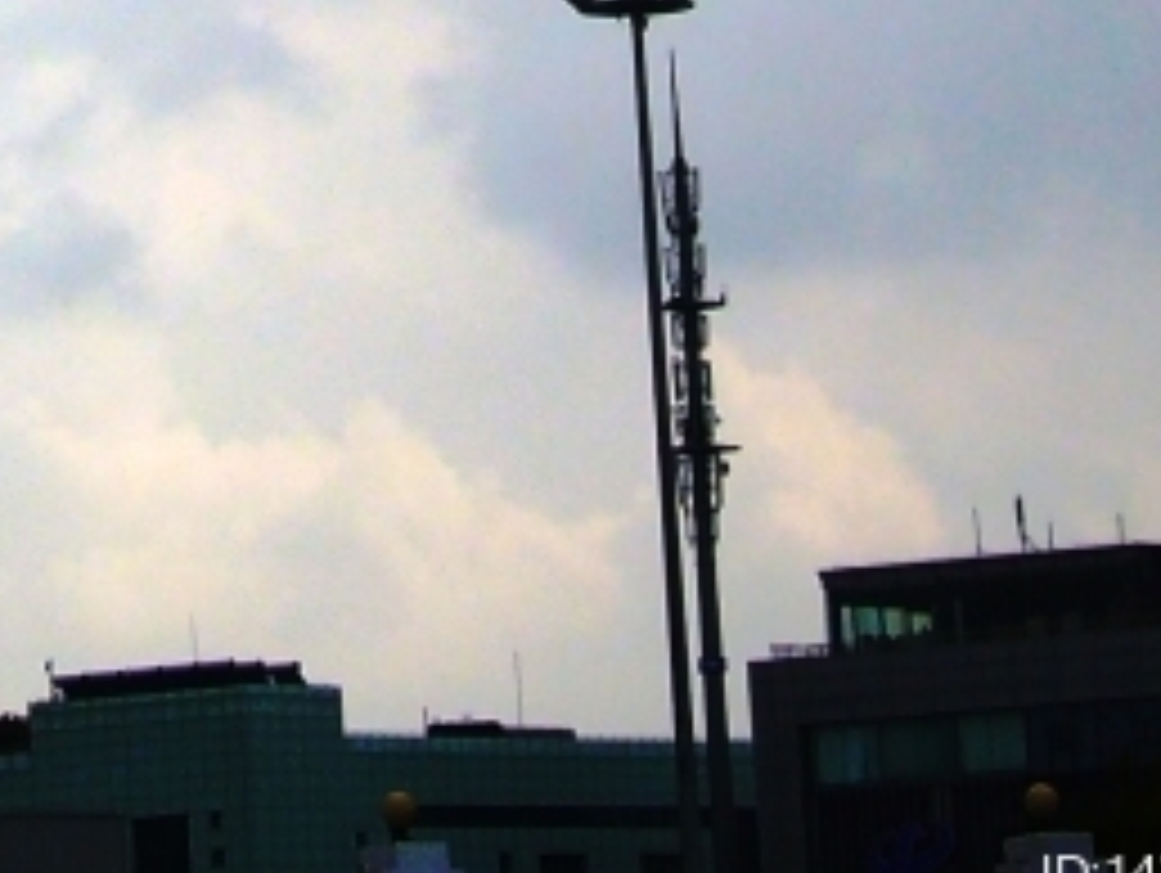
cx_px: -243
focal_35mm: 230
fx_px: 7721
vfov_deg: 6.3
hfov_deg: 8.5
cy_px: -765
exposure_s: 1/320
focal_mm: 9.6
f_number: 8
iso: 80
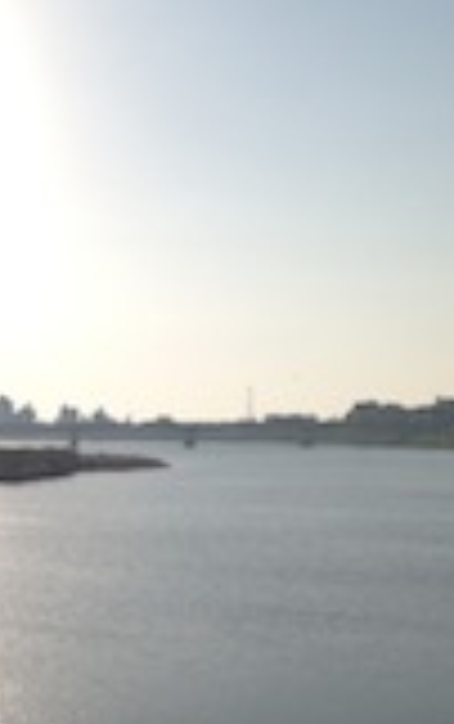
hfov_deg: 16.4
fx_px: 1540
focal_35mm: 78
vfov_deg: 26.2
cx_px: -13
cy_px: 526
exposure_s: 1/3876
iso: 50
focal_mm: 4.12
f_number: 2.4
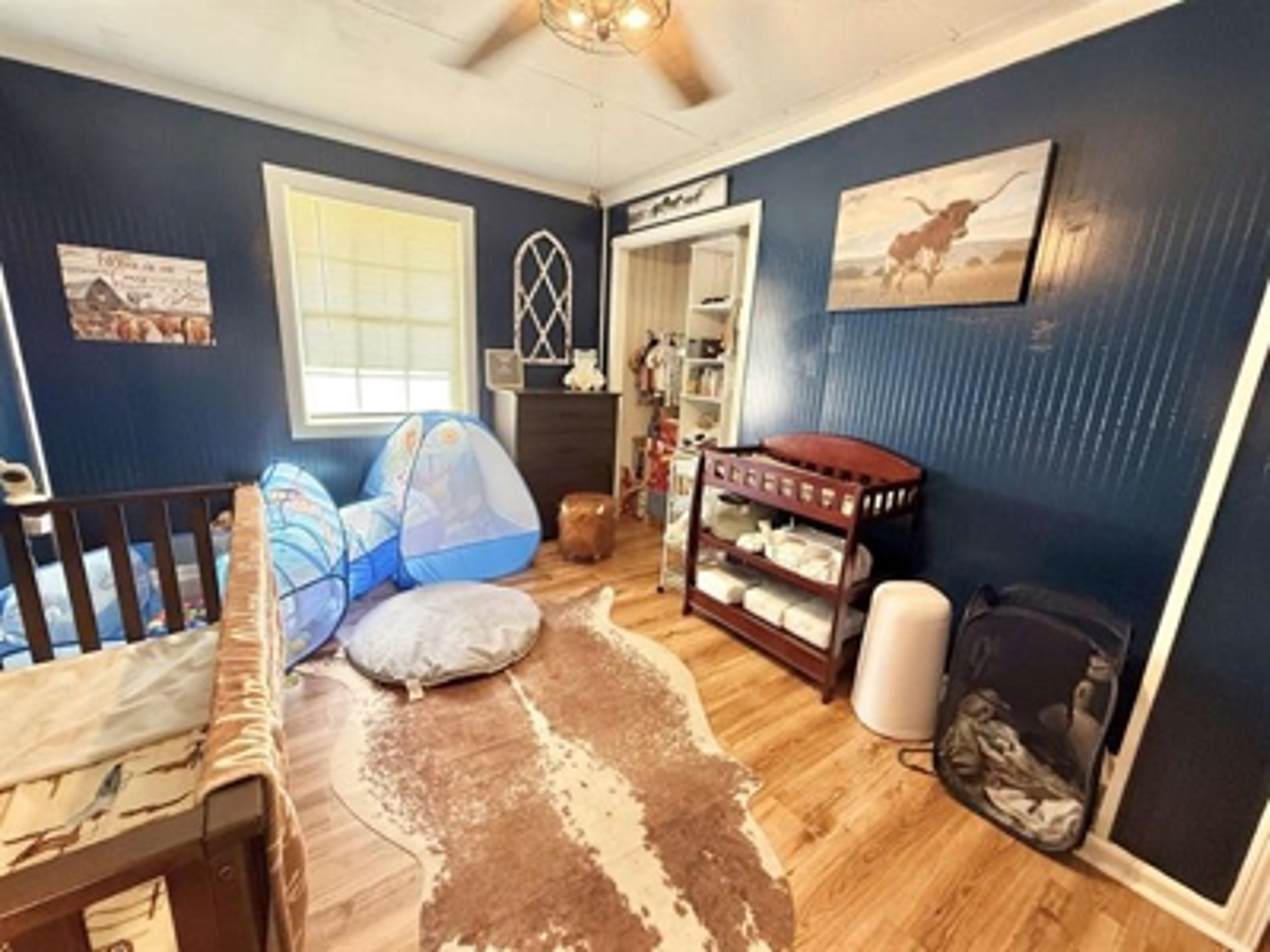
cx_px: 635
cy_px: 476
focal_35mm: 14
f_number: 2.2
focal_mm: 2.22
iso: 320
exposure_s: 1/60
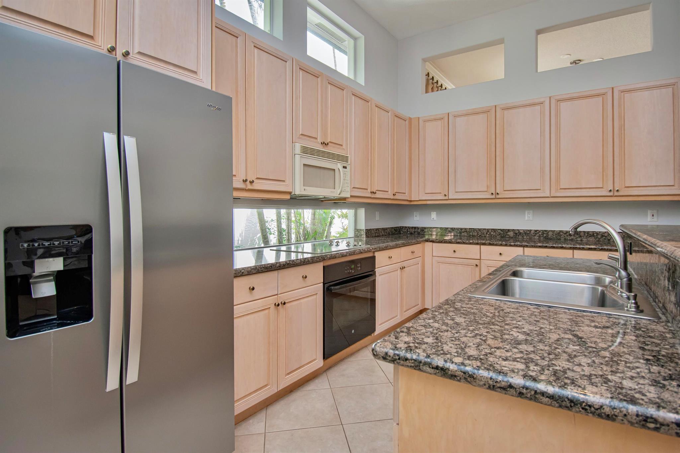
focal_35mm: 18
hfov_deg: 90.0
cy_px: 226
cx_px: 340
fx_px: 340
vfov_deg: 67.4
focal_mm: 12
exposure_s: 1/100
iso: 800
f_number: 5
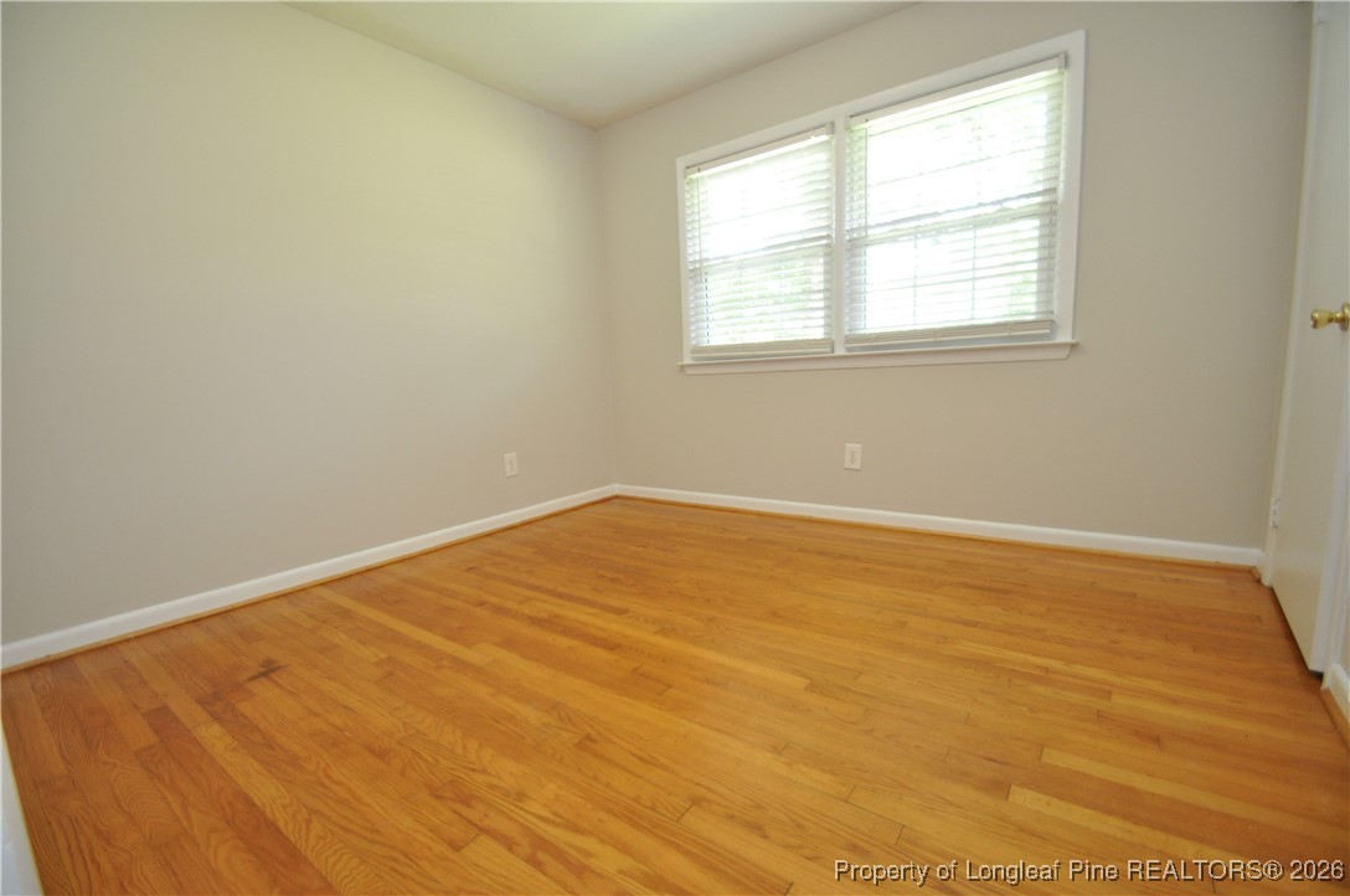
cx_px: 675
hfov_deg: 100.5
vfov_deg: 77.1
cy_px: 448
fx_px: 562
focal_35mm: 15
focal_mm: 10
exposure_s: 1/60
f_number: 4
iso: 720
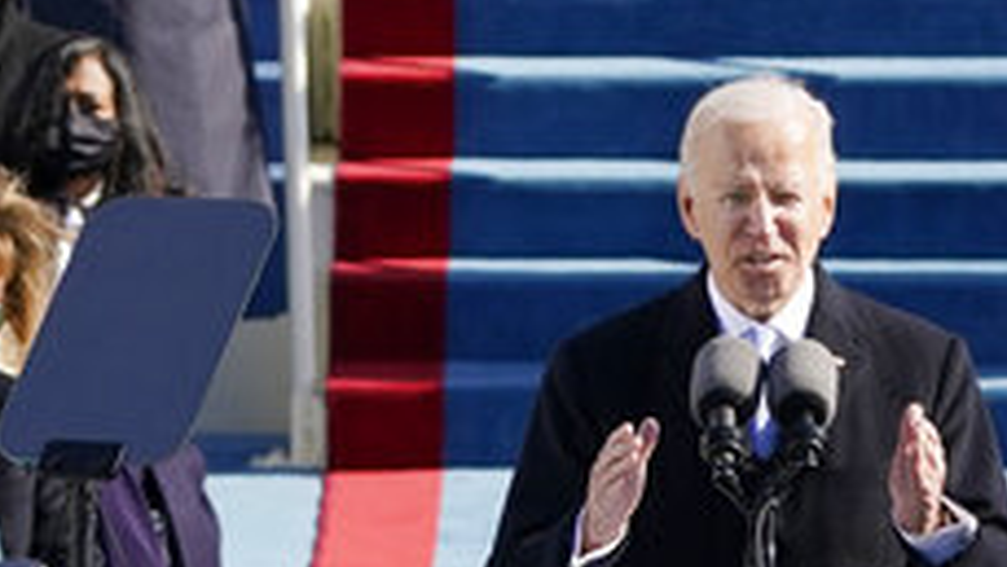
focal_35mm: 937
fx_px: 25028
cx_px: 770
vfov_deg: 1.3
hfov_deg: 2.3
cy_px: -341
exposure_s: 1/1000
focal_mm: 200
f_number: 6.3
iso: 250
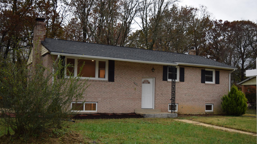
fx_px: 290
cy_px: 85
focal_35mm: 43
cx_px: 129
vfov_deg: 28.0
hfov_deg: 47.8
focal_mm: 27
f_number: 4
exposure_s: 1/40
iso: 100
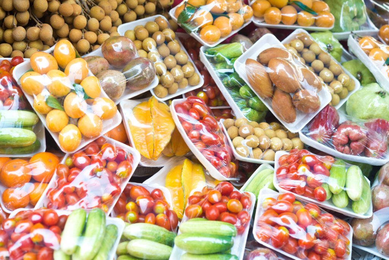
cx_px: 194
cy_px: 130
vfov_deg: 22.7
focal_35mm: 60
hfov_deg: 33.4
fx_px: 649
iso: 200
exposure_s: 1/400
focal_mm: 60
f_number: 5
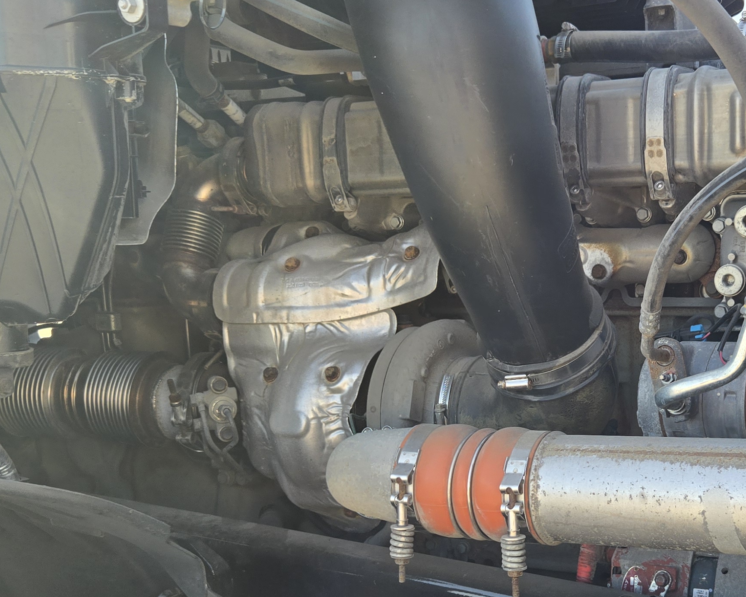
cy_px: 446
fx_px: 1148
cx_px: 524
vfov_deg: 28.7
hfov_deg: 35.5
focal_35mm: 52
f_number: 1.8
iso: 25
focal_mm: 5.4
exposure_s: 1/270
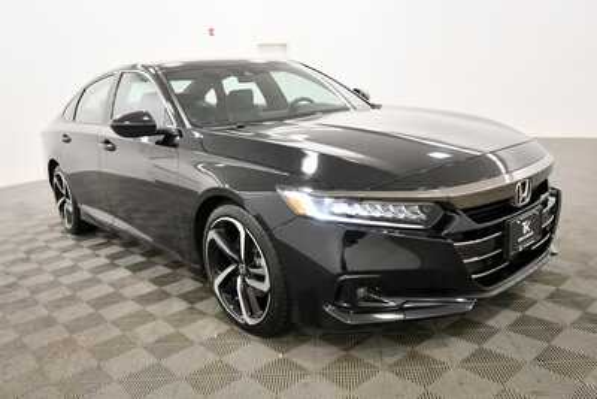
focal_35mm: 30
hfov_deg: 61.9
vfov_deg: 43.6
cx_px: 298
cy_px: 200
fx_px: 498
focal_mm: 20
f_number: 5.6
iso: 1600
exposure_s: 1/125
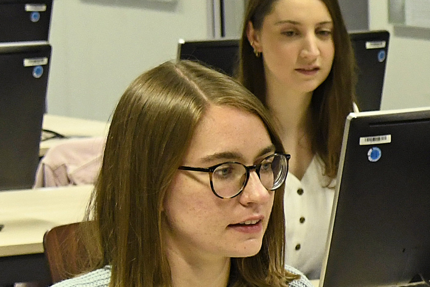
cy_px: 337
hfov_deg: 7.6
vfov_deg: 5.4
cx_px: 966
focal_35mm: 254
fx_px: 3033
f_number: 5
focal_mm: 44
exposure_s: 1/100
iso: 2000
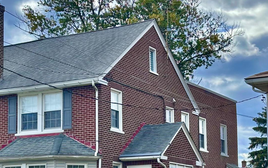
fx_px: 708
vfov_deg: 13.4
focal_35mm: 97
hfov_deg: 21.2
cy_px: 137
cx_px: 62
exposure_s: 1/2809
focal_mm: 6.86
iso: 64
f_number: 1.78
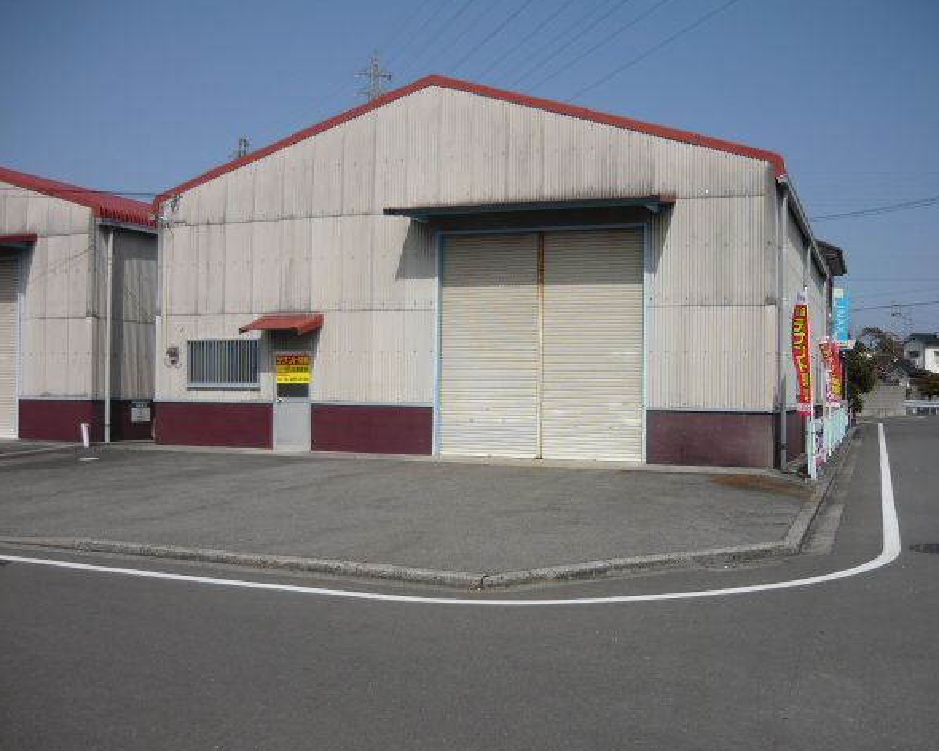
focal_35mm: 35
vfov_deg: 42.2
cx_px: 507
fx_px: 973
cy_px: 376
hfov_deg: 51.5
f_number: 8
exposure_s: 1/400
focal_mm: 5.5
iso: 100
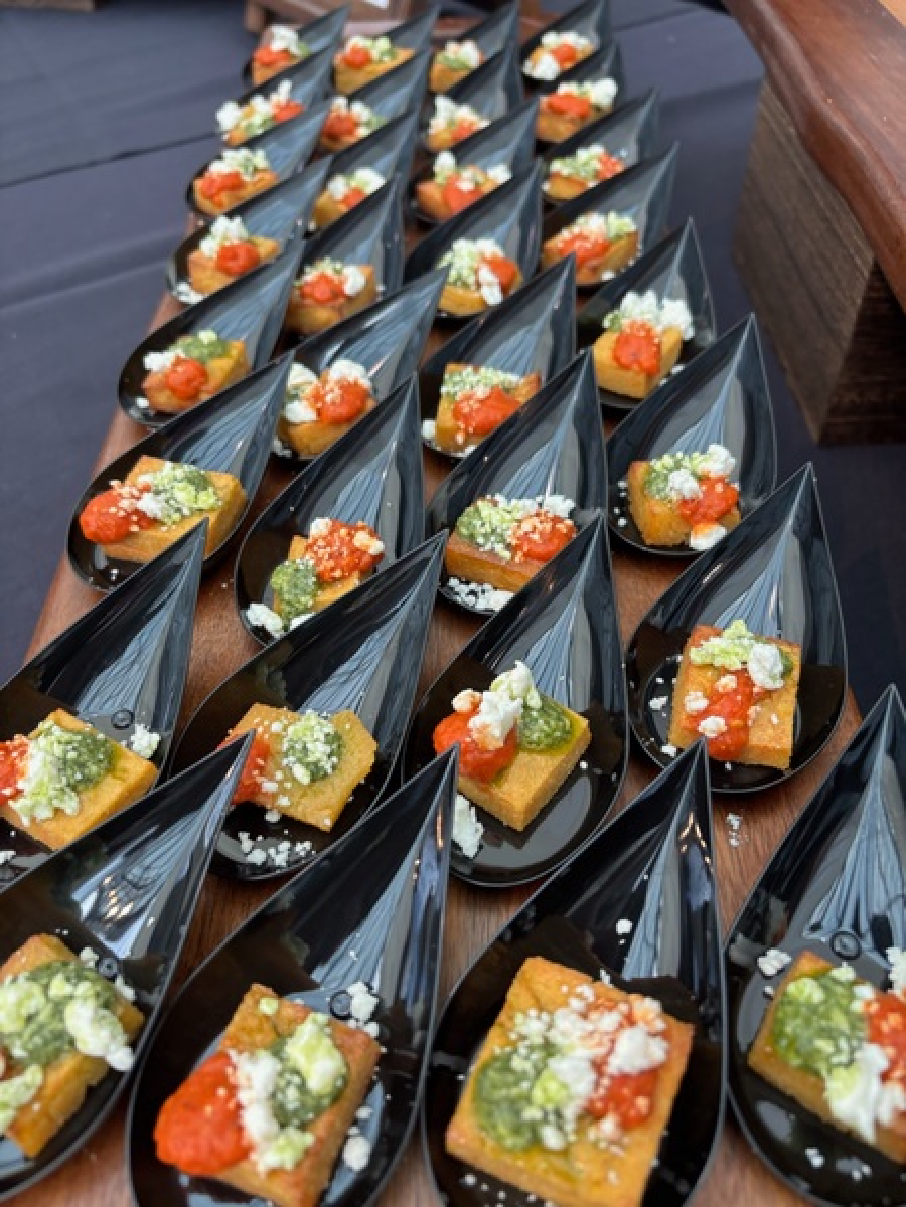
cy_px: 604
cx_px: 453
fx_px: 907
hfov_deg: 53.1
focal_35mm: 26
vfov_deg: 67.3
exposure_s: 1/60
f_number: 1.6
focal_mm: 5.96
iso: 100
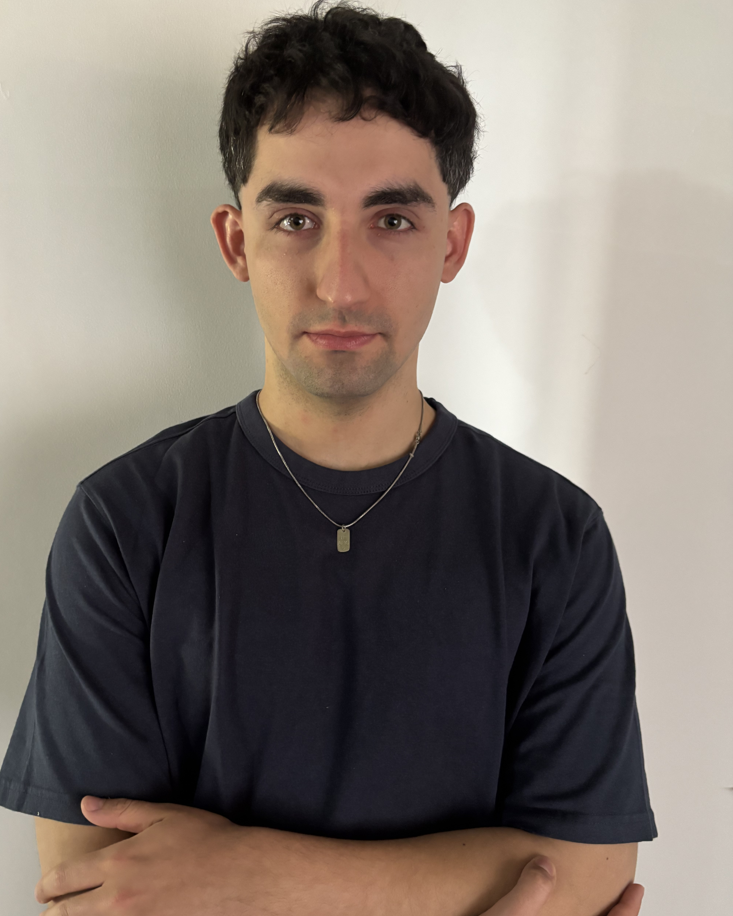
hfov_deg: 49.9
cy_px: 491
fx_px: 786
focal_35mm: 29
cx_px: 343
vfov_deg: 60.4
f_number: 1.6
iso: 640
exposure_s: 1/35
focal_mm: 5.96
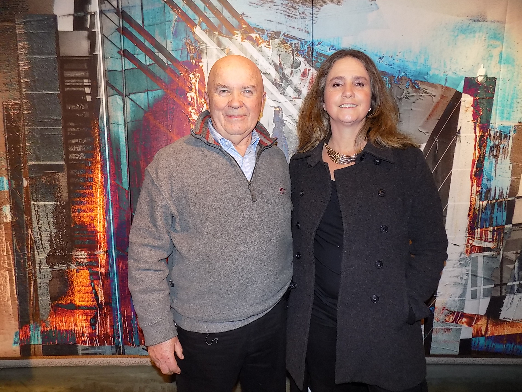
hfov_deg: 73.9
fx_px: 347
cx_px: 261
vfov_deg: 58.9
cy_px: 196
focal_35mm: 23
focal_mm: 4
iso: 200
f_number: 3.1
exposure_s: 1/30
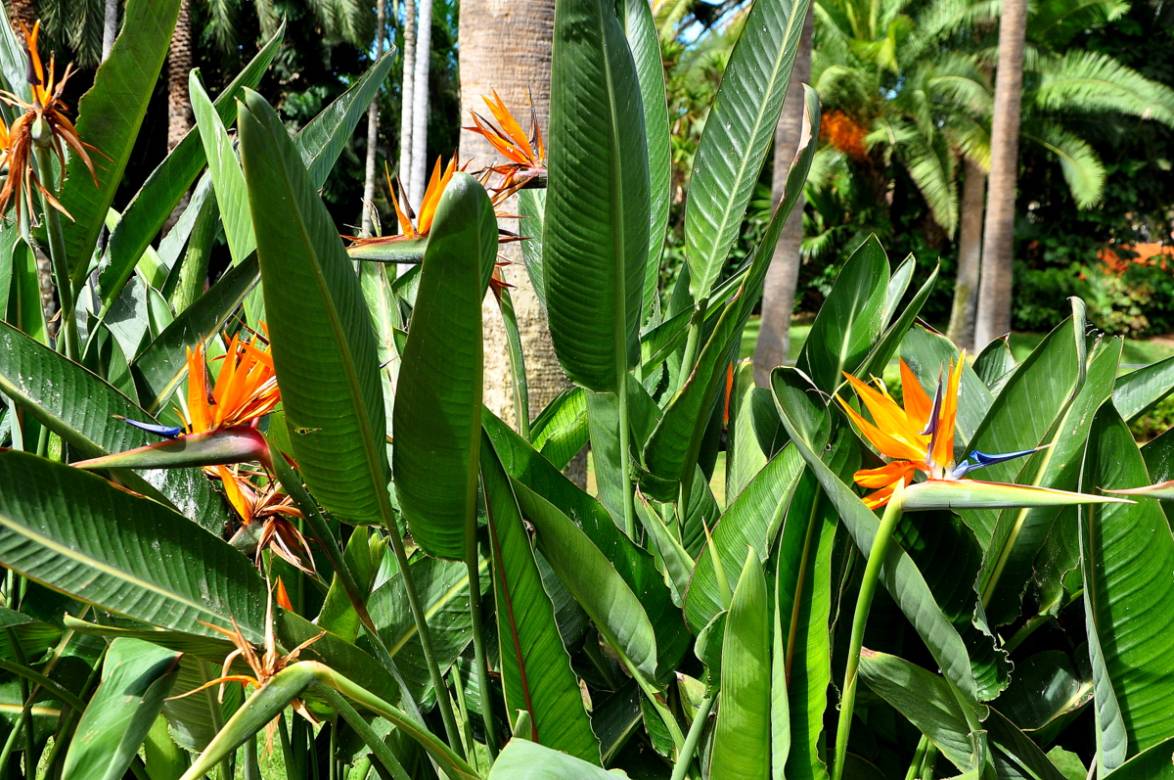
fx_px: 1857
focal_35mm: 57
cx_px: 587
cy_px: 390
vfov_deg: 23.7
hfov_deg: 35.1
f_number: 9
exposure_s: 1/250
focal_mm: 38
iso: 400
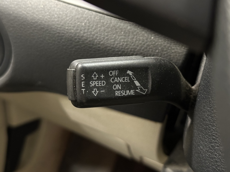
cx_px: 115
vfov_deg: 30.3
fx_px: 319
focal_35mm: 48
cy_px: 86
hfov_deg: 39.7
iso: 640
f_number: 1.78
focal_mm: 6.86
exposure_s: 1/30
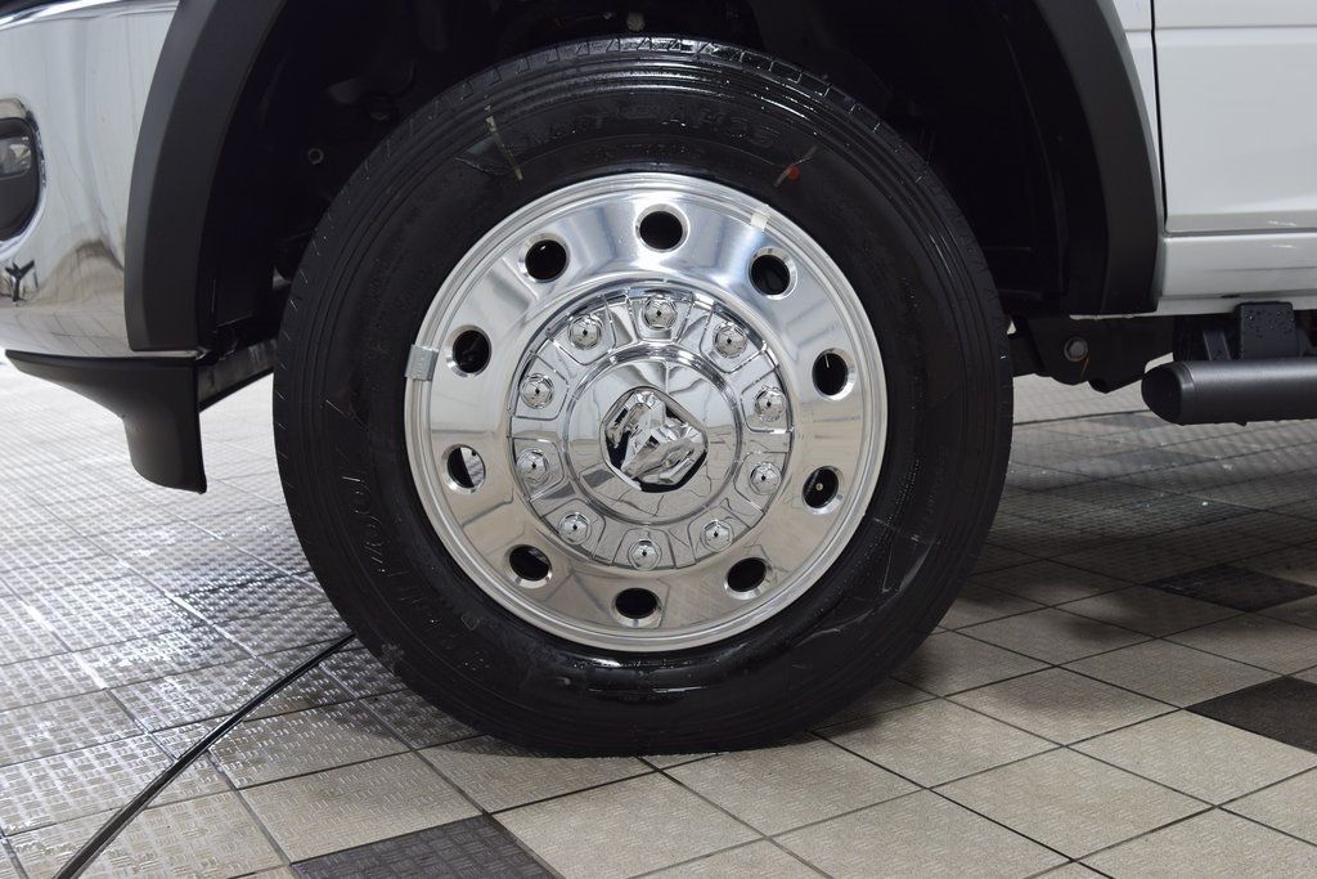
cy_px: 440
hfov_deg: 53.1
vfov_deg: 36.9
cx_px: 658
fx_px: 1317
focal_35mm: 36
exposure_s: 1/15
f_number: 6.3
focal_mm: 24
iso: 450
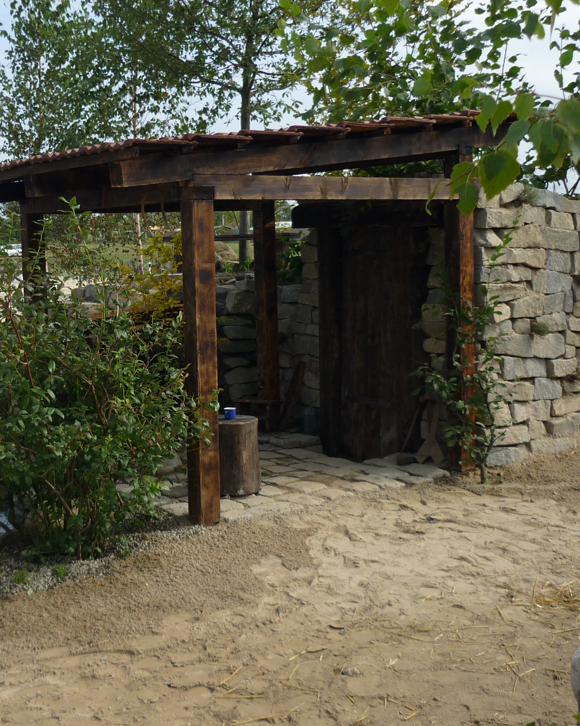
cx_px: 172
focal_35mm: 46
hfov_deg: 32.3
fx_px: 987
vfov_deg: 40.3
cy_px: 353
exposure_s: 1/125
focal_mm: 5.5
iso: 80
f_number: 8
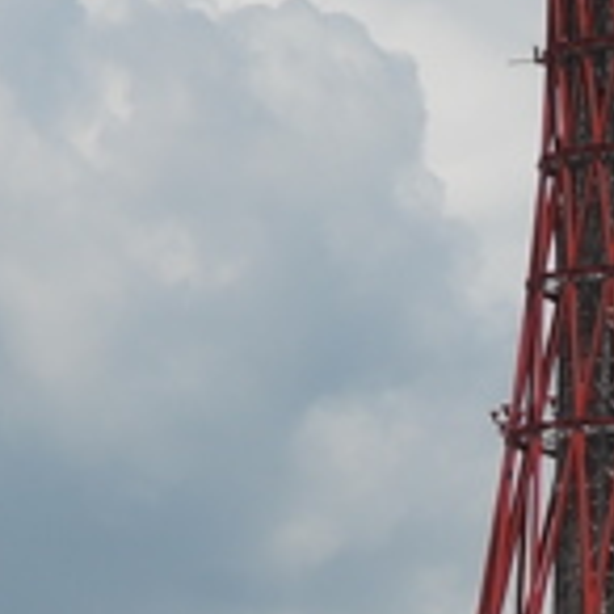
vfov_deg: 4.2
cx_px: 980
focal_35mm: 414
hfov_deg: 4.2
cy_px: 479
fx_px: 8308
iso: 80
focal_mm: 14.3
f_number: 4
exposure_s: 1/1250
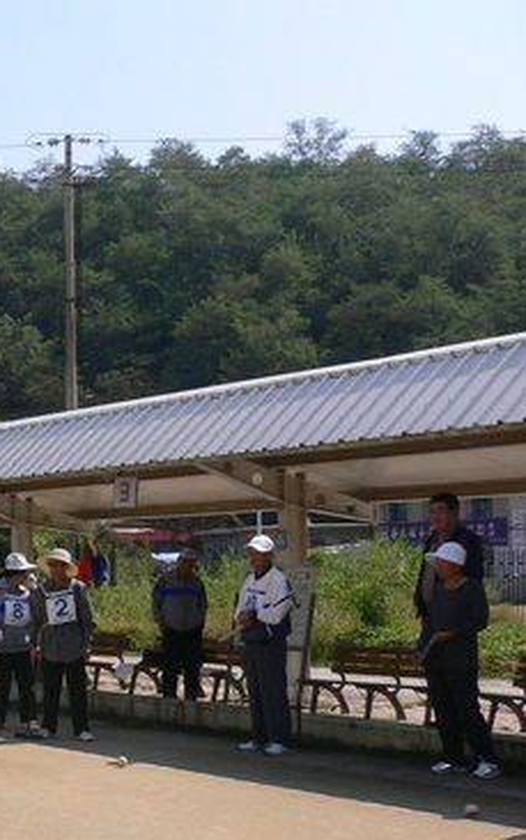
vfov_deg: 28.7
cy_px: 584
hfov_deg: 16.6
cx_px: -273
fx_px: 1627
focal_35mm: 71
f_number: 5.6
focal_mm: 5.8
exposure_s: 1/400
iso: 100
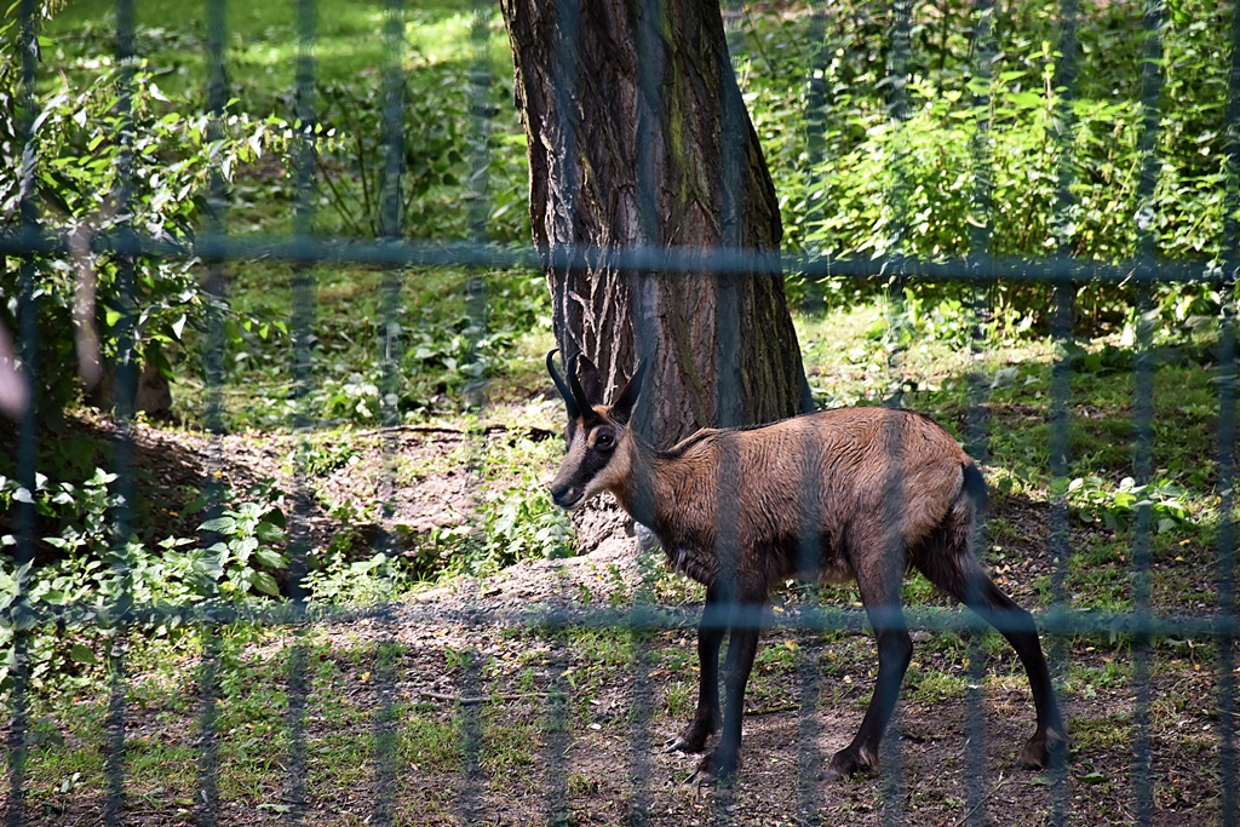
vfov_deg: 6.5
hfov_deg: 9.8
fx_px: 7234
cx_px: 620
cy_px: 414
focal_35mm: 210
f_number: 5.6
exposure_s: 1/250
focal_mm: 140
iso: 560
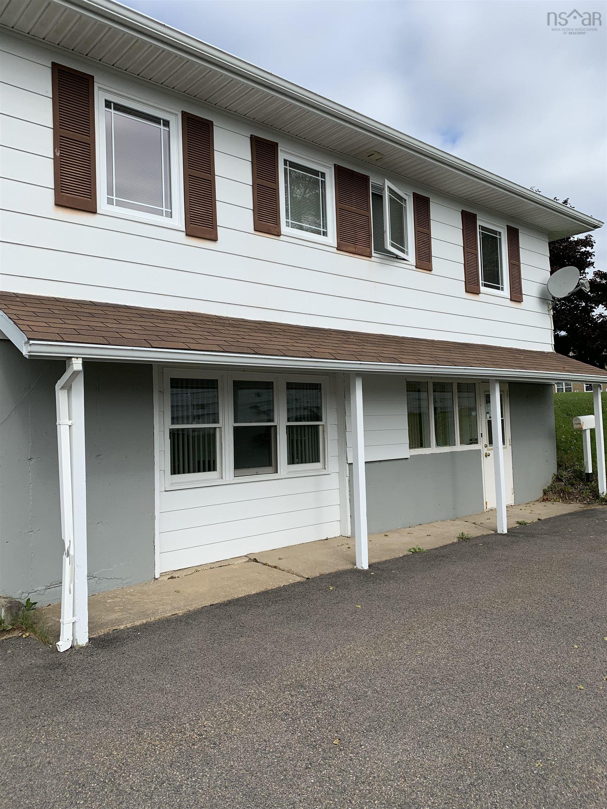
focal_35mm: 26
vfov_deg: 67.3
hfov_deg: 53.1
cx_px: 304
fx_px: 608
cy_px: 404
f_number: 1.8
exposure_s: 1/2309
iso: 25
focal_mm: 4.25
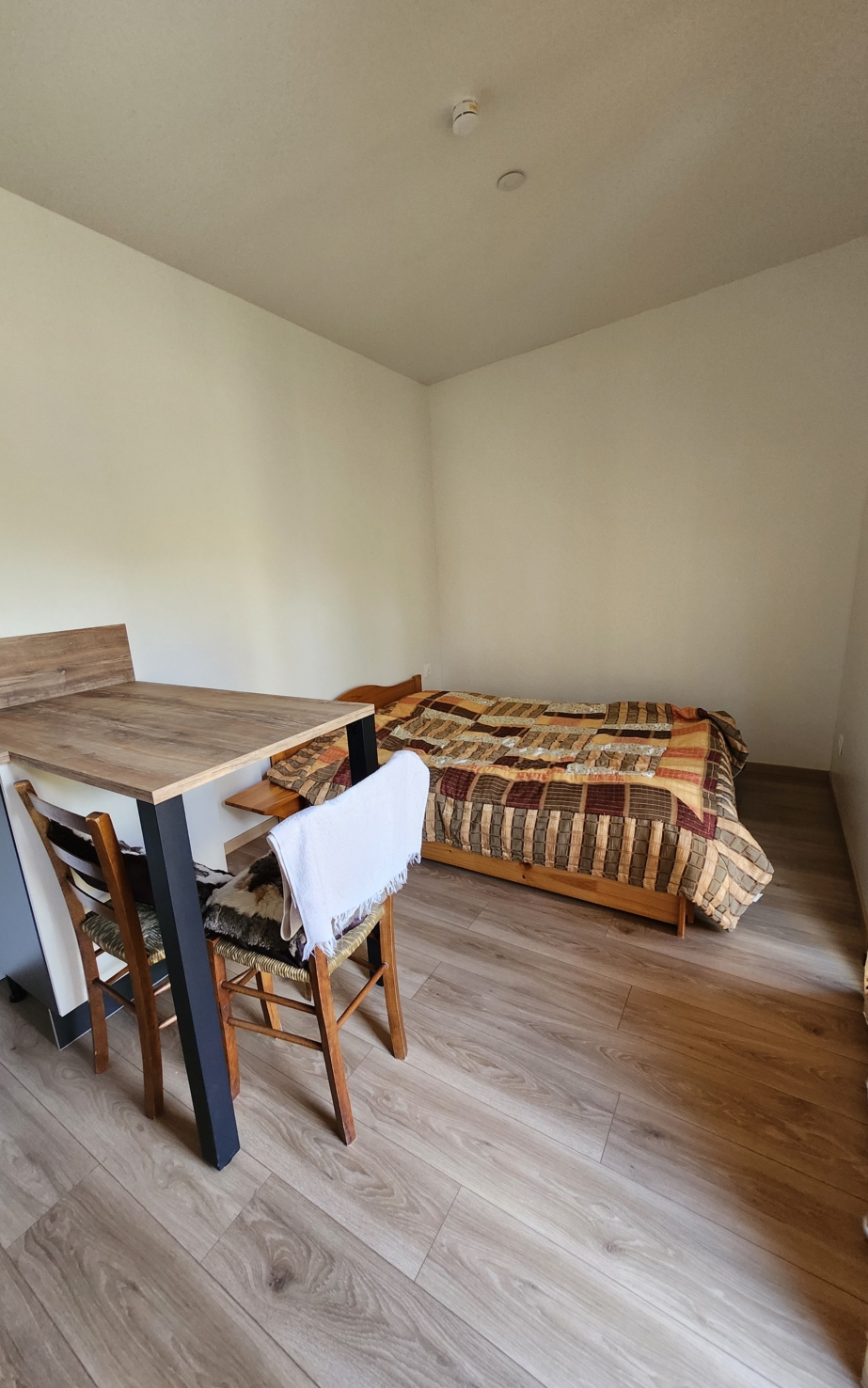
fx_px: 530
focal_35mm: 14
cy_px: 698
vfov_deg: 105.3
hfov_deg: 78.6
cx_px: 407
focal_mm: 1.74
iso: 250
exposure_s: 1/50
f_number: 2.2
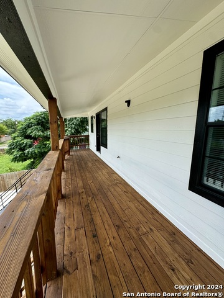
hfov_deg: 85.7
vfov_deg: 102.1
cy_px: 149
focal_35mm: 14
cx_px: 112
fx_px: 121
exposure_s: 1/779
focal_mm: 2.22
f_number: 2.2
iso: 40
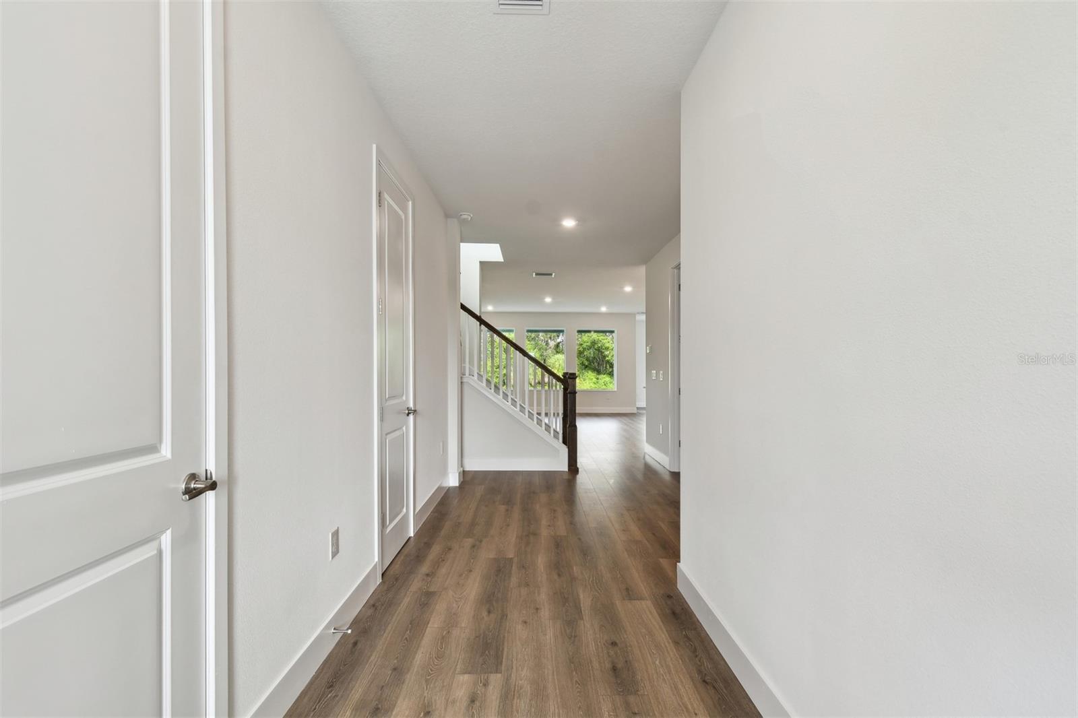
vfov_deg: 77.3
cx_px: 539
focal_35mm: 15
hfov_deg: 100.4
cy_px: 359
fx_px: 449
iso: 100
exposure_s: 1/10
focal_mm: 10
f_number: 7.1
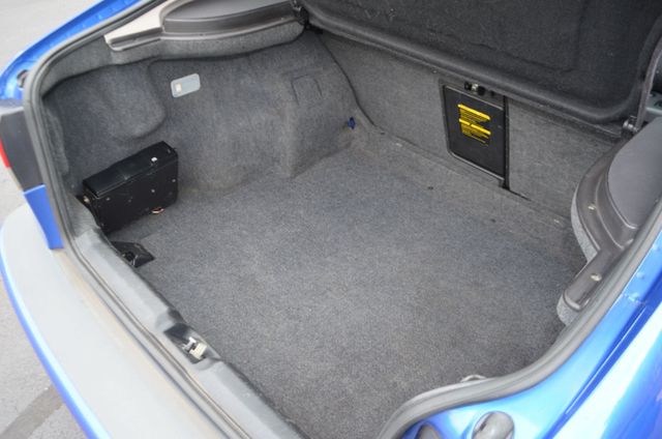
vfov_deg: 47.7
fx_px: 496
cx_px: 331
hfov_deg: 67.5
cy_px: 220
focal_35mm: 27
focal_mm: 18
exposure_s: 1/125
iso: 250
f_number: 3.5
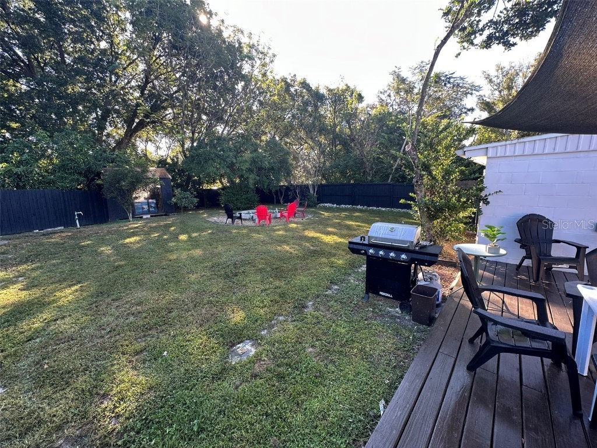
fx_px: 241
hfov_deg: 102.1
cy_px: 224
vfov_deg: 85.7
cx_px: 298
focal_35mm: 14
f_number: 2.2
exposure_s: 1/99
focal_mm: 2.22
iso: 64
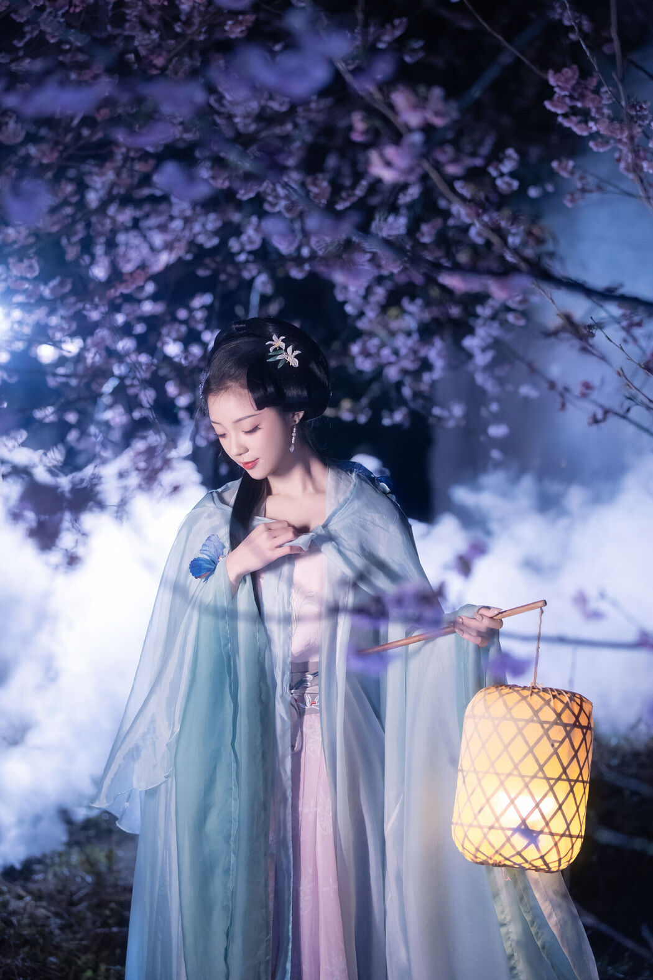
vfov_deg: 25.4
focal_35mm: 80
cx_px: 326
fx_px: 2176
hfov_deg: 17.1
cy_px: 490
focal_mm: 80
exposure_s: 1/200
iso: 5000
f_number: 2.8
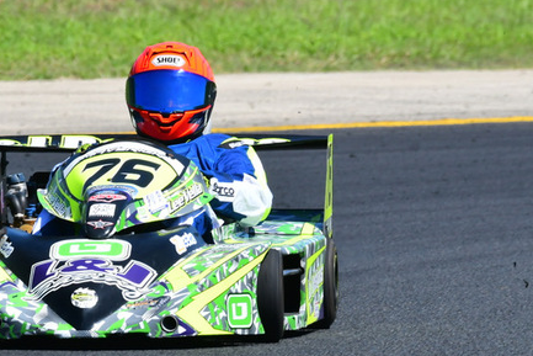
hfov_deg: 1.7
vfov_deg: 1.1
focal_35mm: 1248
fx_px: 18482
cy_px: 166
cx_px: 159
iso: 500
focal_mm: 450
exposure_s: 1/640
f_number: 11
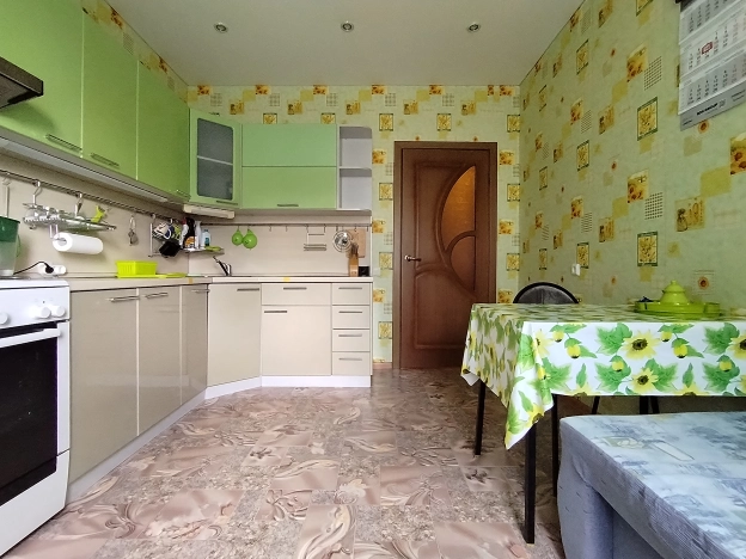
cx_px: 373
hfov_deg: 91.0
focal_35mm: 17
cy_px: 280
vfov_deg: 74.7
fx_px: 366
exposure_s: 1/33.3
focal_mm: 1.42
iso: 281
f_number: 2.2
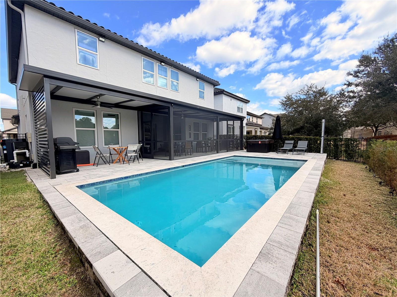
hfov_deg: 102.1
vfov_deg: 85.7
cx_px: 198
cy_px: 148
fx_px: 161
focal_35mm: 14
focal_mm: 2.22
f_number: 2.2
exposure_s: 1/770
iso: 20
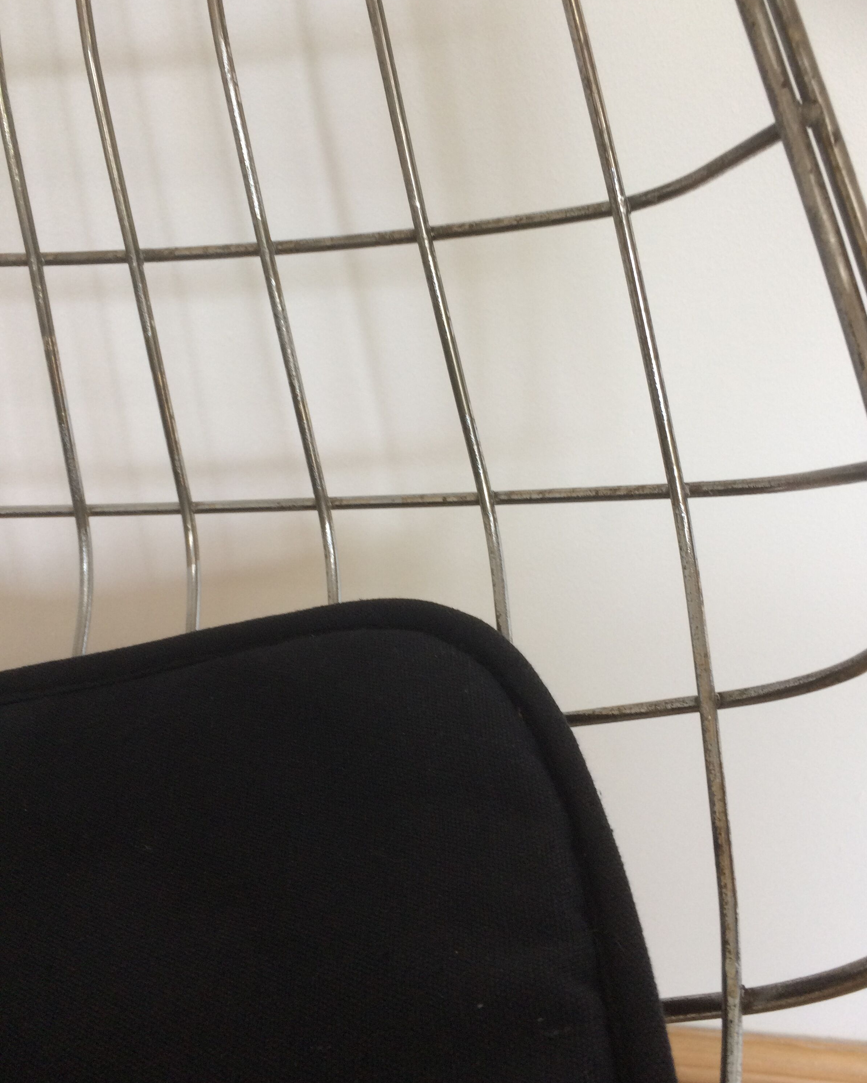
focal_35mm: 31
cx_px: 445
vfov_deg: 57.1
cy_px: 501
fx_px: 994
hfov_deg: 47.1
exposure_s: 1/33
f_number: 2.2
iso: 80
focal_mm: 4.15
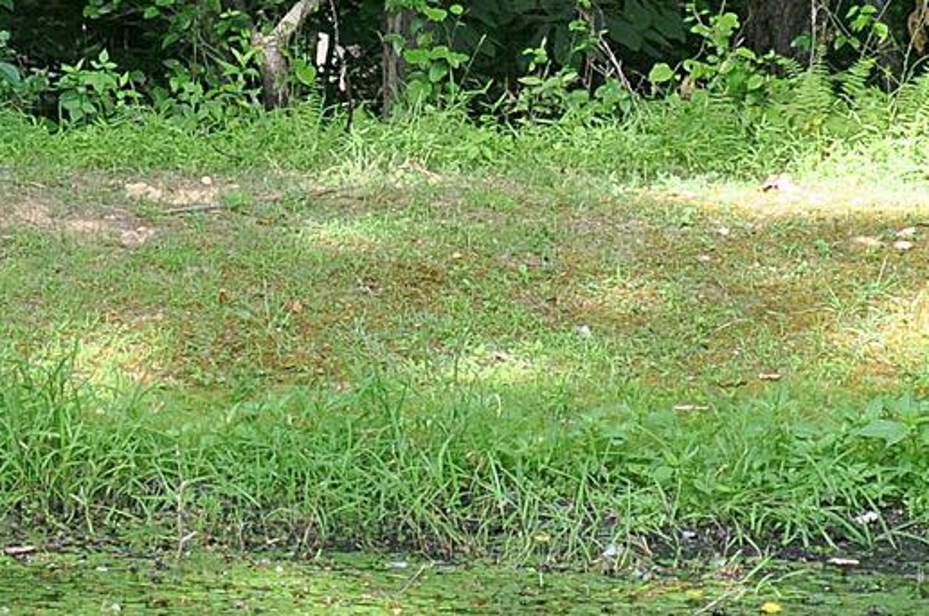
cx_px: 1435
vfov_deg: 3.3
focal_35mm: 417
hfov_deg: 4.9
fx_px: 10741
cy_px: 1182
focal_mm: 70
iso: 400
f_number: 4.8
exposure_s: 1/350
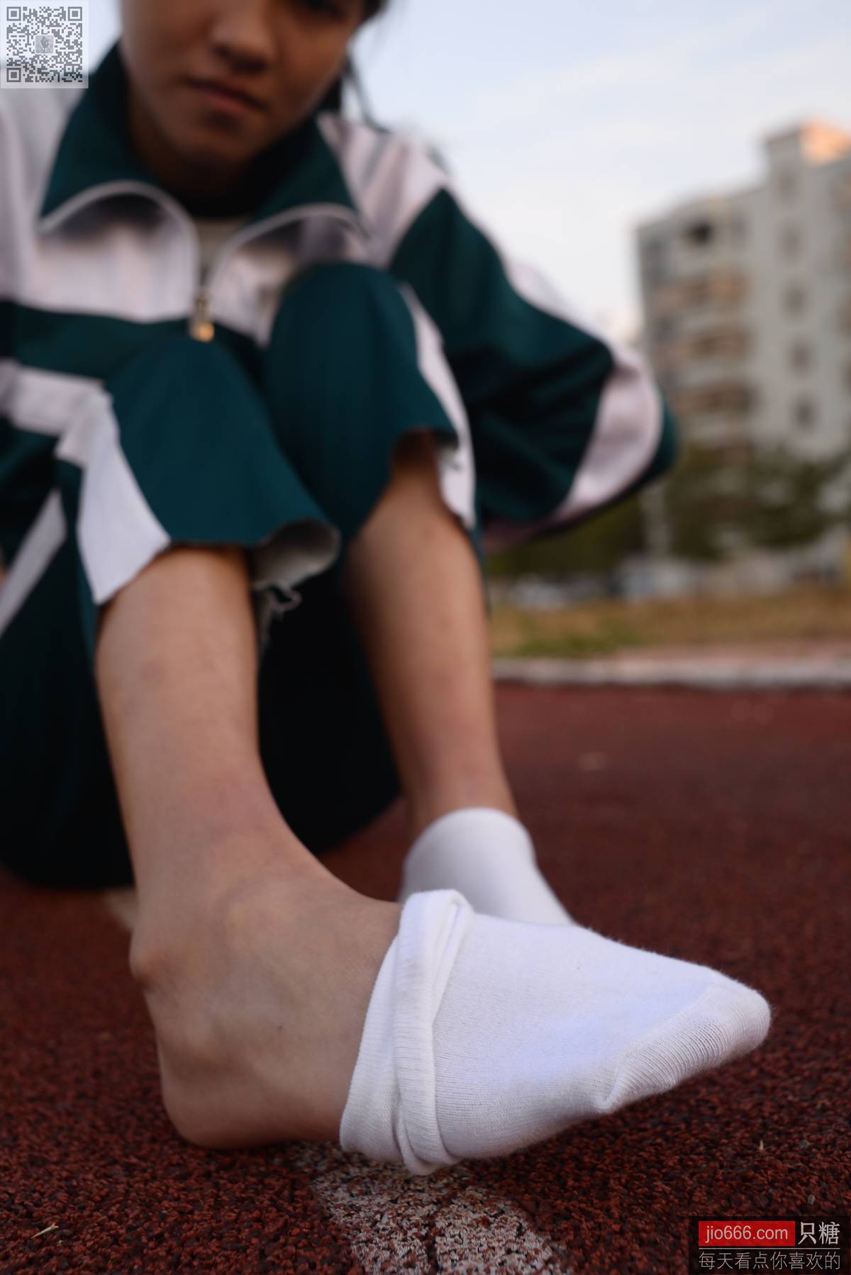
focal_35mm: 35
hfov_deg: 37.9
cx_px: 426
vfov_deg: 54.4
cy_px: 638
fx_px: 1240
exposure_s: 1/80
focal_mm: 35
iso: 100
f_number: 5.6
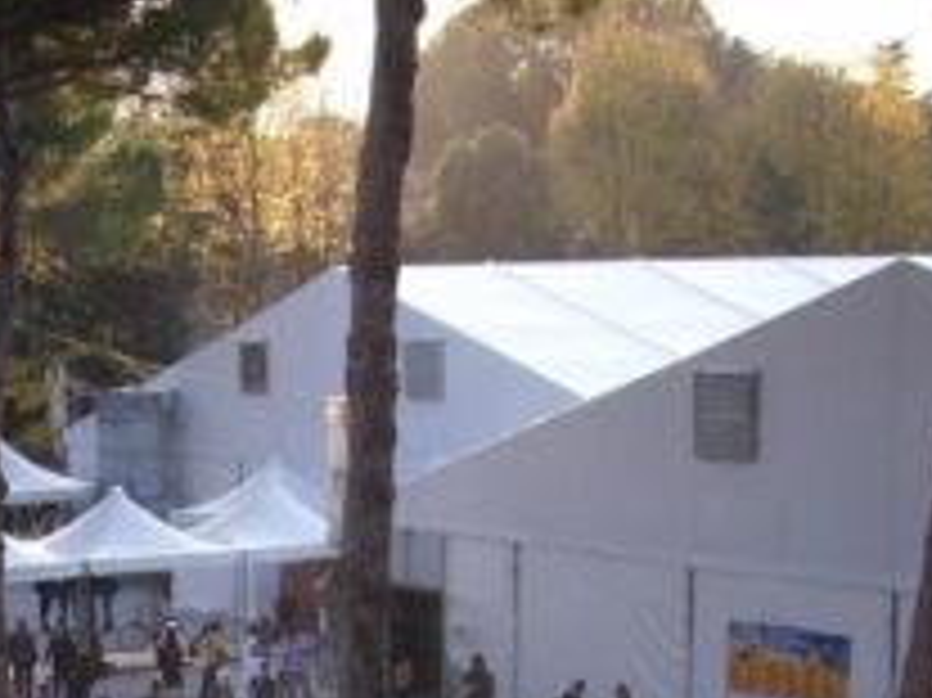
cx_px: 140
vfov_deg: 15.7
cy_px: 865
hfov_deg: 21.4
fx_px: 2422
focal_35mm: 90
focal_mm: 6.2
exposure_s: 1/402
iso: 50
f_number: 2.8
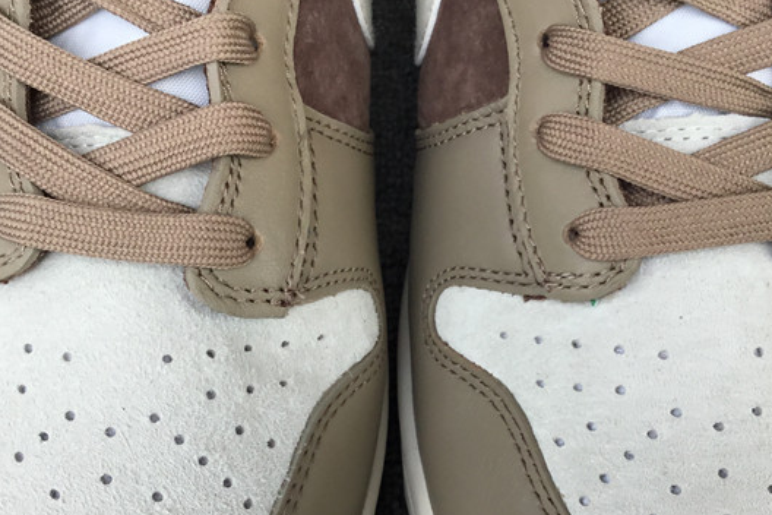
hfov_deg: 36.2
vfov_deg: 24.5
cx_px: 399
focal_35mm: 55
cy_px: 350
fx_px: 1179
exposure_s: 1/362
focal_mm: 3.3
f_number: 2.4
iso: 25
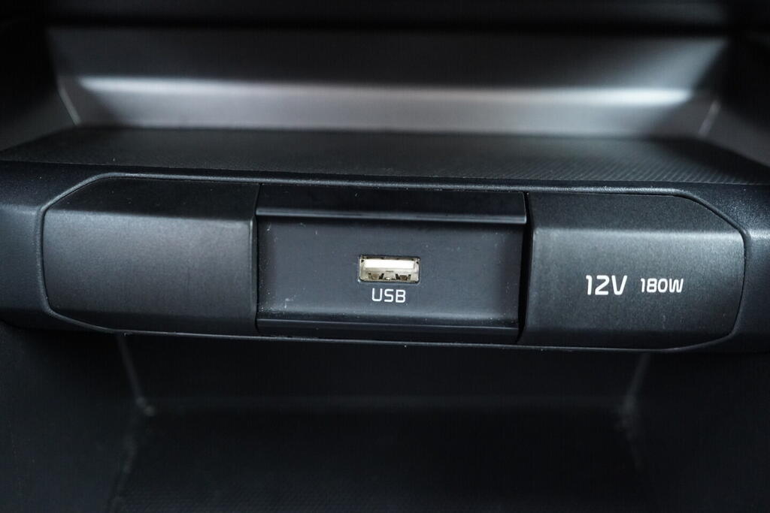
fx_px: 770
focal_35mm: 36
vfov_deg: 36.9
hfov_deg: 53.1
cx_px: 385
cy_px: 256
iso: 2500
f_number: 2.8
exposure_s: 1/40
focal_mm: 24
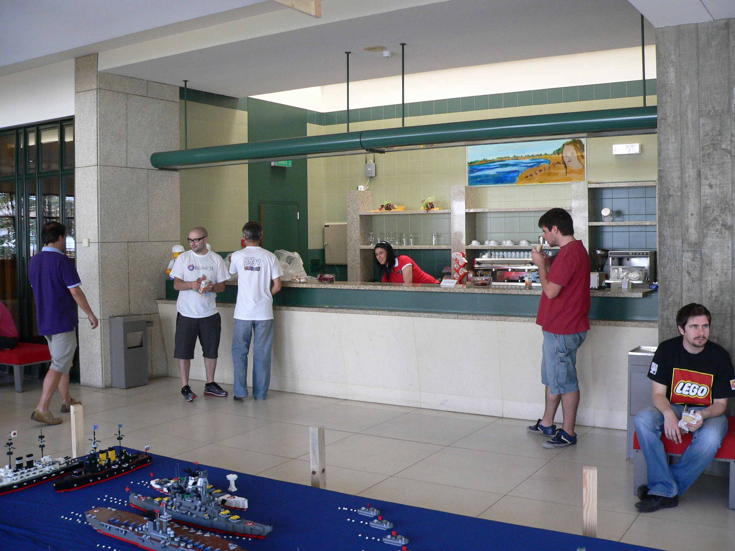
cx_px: 368
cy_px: 276
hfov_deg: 51.4
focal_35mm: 36
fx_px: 764
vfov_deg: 39.7
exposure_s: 1/60
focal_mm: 6
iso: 200
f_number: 2.8
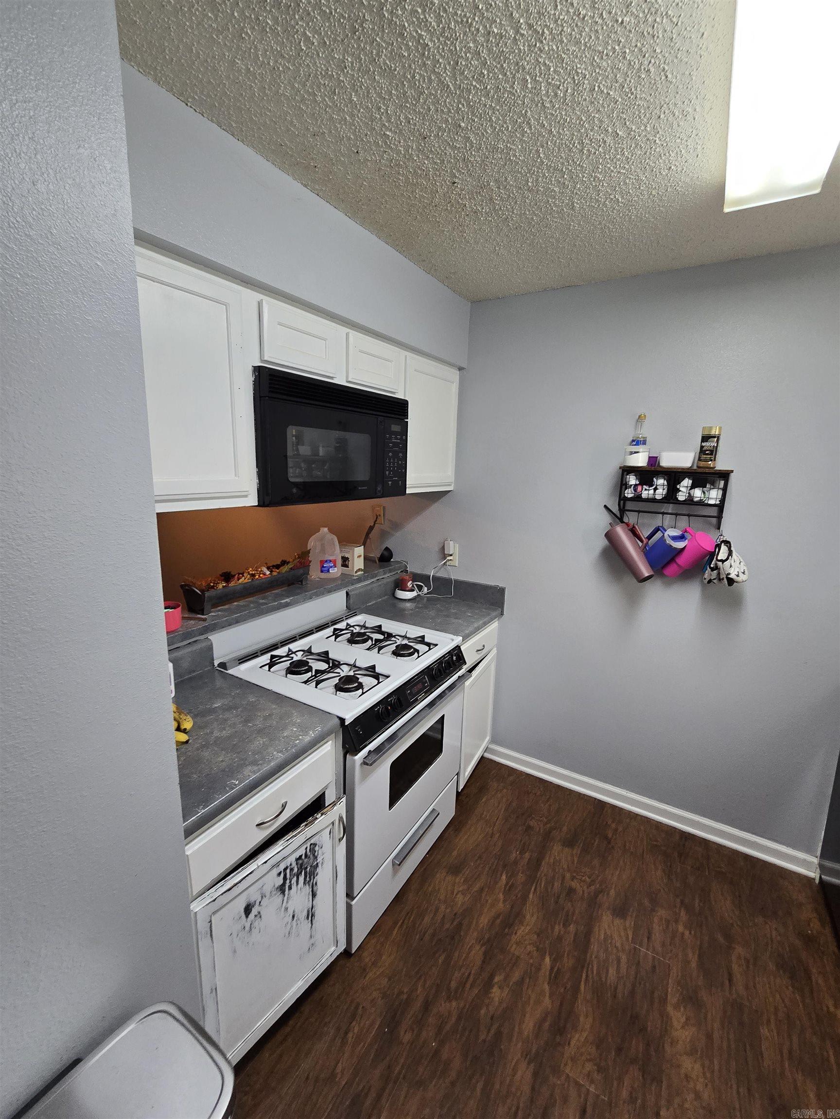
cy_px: 560
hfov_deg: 89.9
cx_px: 420
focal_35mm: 13
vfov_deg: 106.2
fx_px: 421
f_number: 2.2
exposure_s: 1/60
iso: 200
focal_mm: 2.2
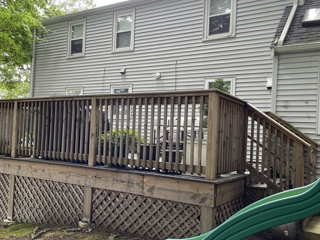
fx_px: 324
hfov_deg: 52.5
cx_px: 142
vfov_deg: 40.7
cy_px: 125
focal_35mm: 35
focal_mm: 4.2
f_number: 1.6
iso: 64
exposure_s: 1/121
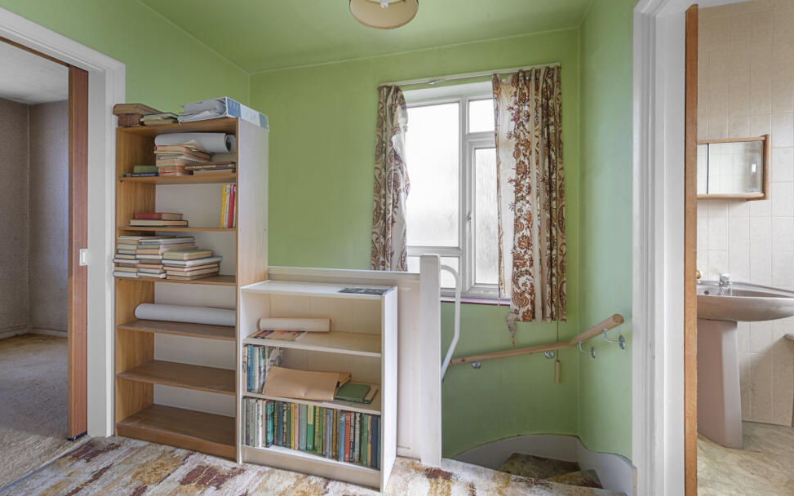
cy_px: 230
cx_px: 386
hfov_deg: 101.4
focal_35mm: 15
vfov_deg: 74.7
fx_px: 325
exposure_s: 1/2.5
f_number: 16
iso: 200
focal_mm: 14
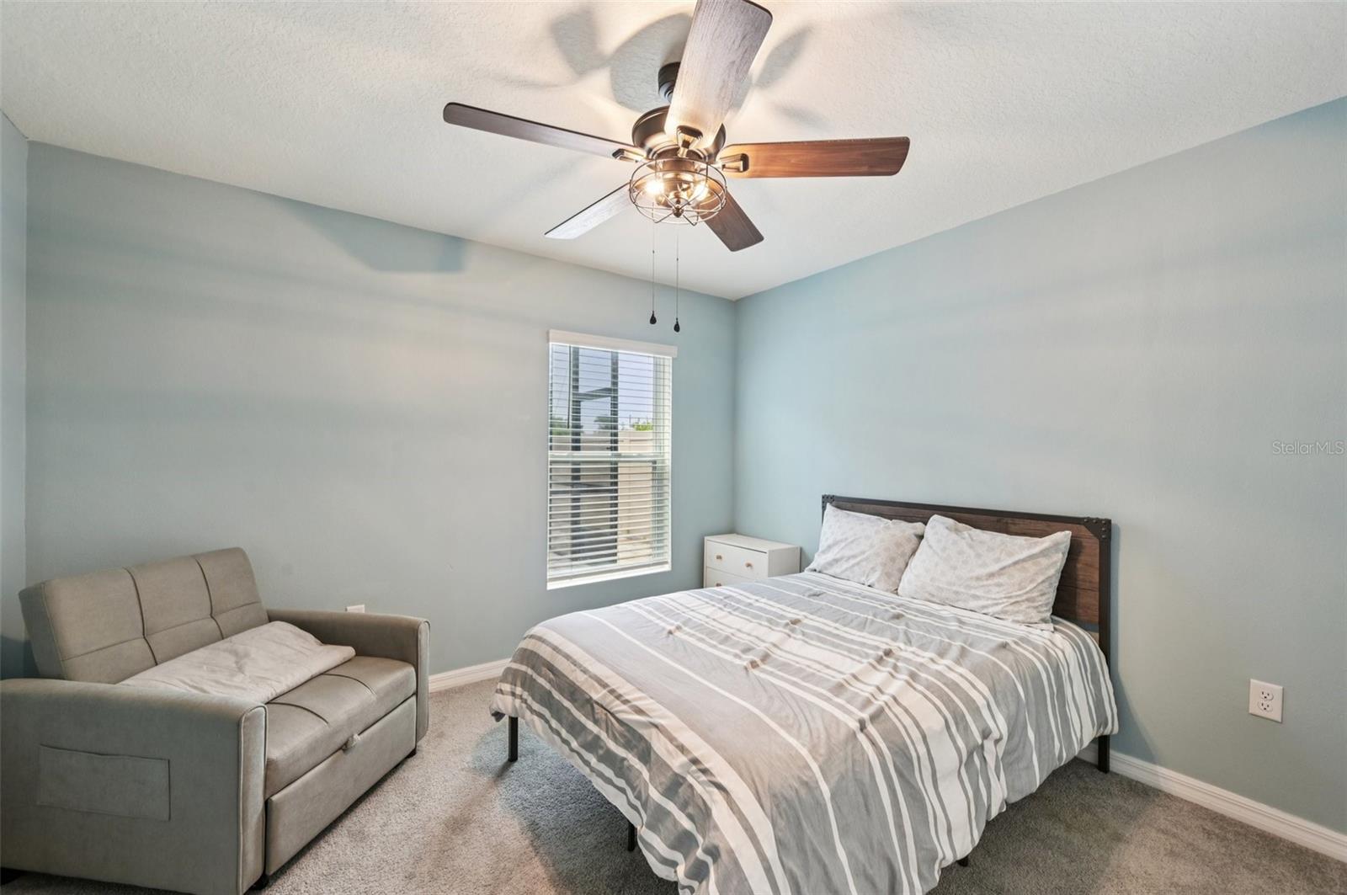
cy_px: 448
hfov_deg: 104.3
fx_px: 523
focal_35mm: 14
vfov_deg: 81.1
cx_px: 674
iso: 400
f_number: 8
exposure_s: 1/50
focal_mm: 14
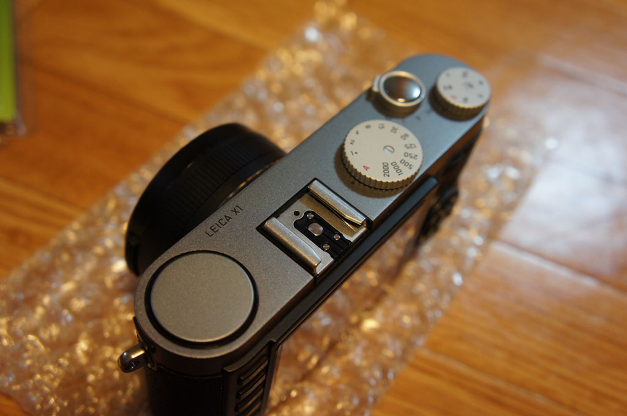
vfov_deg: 32.9
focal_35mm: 40
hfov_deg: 48.0
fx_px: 704
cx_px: 314
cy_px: 208
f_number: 4
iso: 640
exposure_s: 1/50
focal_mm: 27
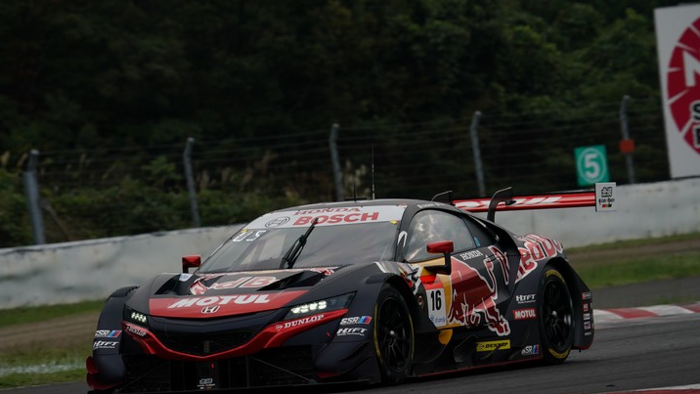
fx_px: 6275
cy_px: 232
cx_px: 349
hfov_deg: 6.4
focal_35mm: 338
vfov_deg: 3.6
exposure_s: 1/800
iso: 400
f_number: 9
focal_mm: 321
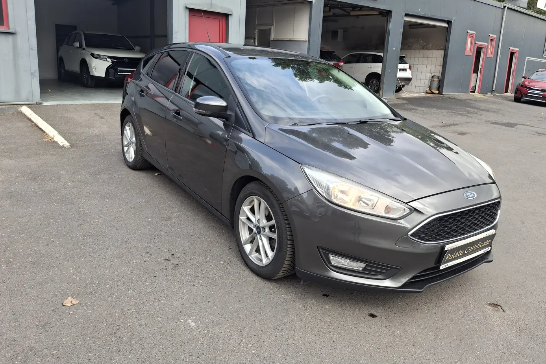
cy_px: 157
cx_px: 281
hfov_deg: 67.4
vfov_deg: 47.8
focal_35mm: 27
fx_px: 410
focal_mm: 4.69
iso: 32
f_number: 1.8
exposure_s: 1/421
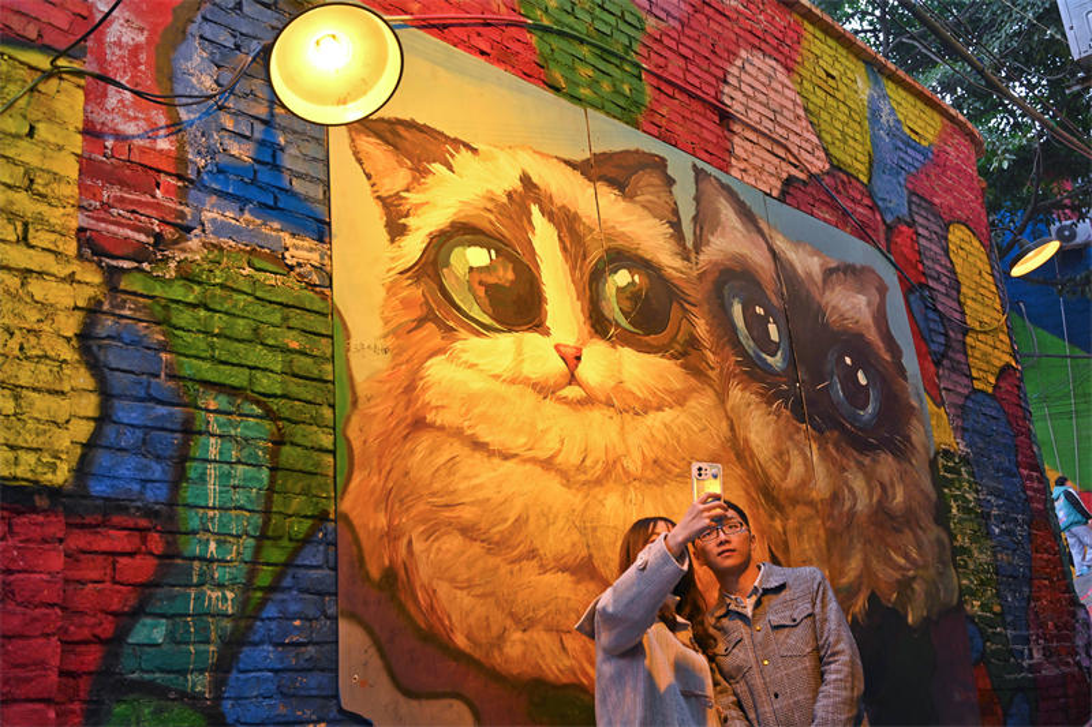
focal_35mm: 36
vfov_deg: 36.9
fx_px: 1092
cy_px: 364
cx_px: 546
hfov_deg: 53.1
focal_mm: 36
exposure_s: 1/50
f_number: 4
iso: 1000
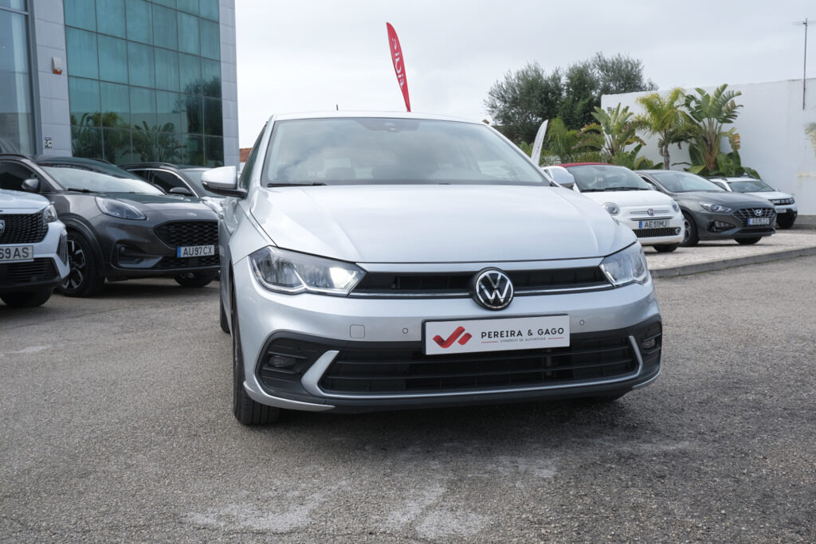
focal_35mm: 36
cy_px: 272
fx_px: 816
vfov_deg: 36.9
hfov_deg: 53.1
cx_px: 408
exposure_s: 1/100
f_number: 9
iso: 160
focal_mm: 24.2
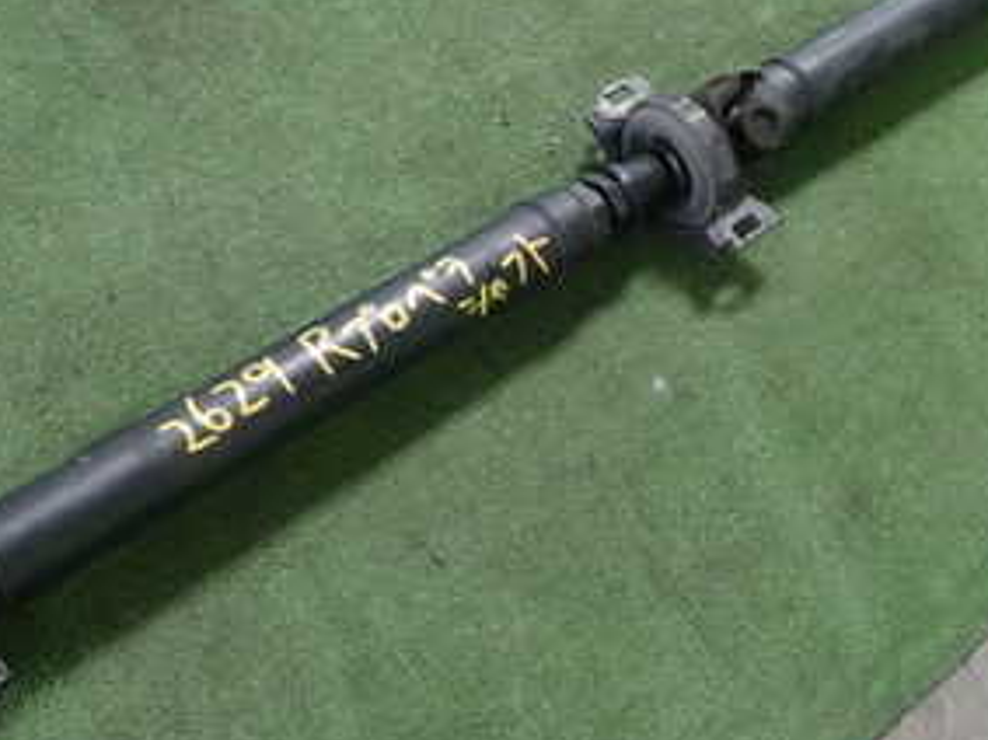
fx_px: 1512
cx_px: 635
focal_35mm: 53
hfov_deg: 35.9
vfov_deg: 27.4
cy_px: 293
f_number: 2
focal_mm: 4.5
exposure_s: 1/30
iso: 250
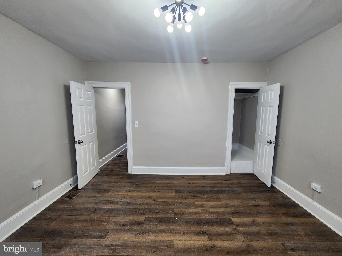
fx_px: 128
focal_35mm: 13
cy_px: 128
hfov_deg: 106.2
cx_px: 171
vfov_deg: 89.9
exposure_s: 1/60
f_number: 2.2
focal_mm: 2.2
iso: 125
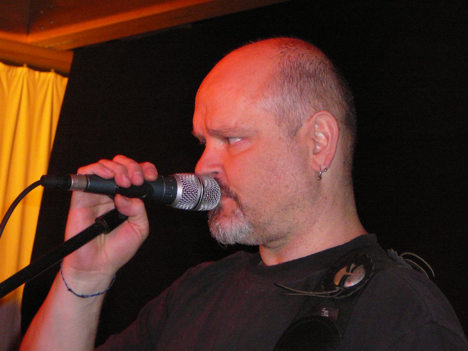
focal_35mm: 137
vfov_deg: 10.8
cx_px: 234
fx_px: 1852
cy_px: 176
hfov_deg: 14.4
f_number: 4
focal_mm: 20.4
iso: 400
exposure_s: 1/30
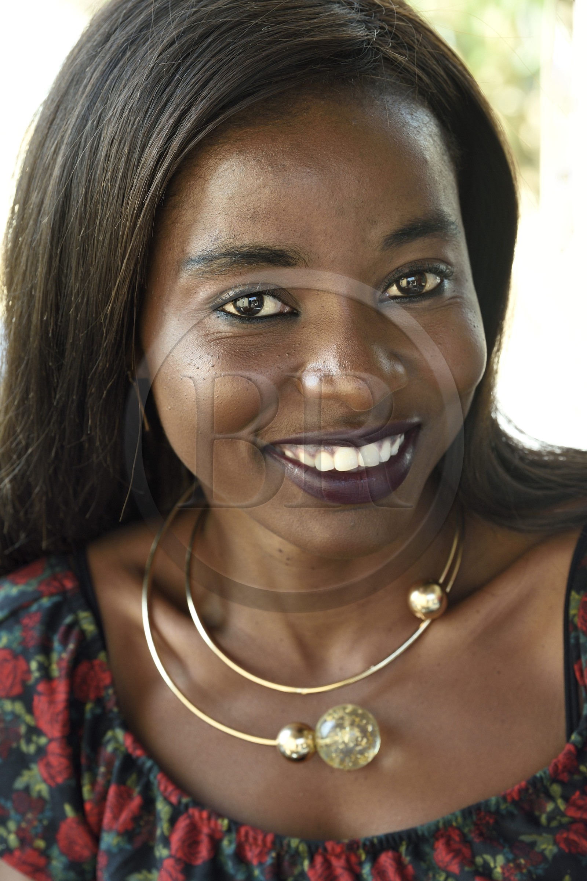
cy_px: 440
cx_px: 294
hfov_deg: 9.1
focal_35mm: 150
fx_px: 3668
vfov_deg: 13.7
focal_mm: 150
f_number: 6.3
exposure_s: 1/125
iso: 400
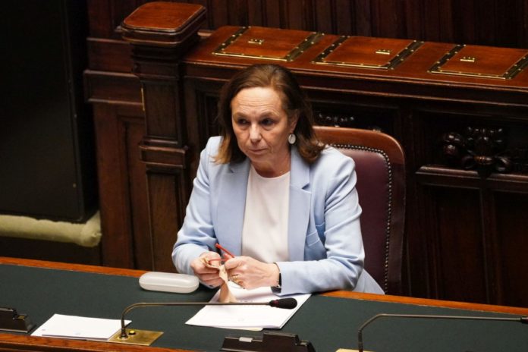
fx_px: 8799
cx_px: 264
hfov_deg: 3.4
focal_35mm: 600
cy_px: 176
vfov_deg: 2.3
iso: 12800
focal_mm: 400
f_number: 5.6
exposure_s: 1/160
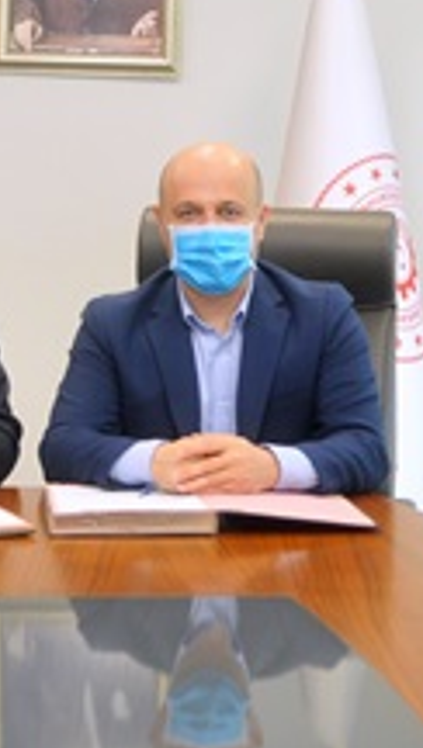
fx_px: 1939
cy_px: 130
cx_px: 153
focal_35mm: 98
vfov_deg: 21.5
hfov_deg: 12.4
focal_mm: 21
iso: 400
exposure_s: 1/60
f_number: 3
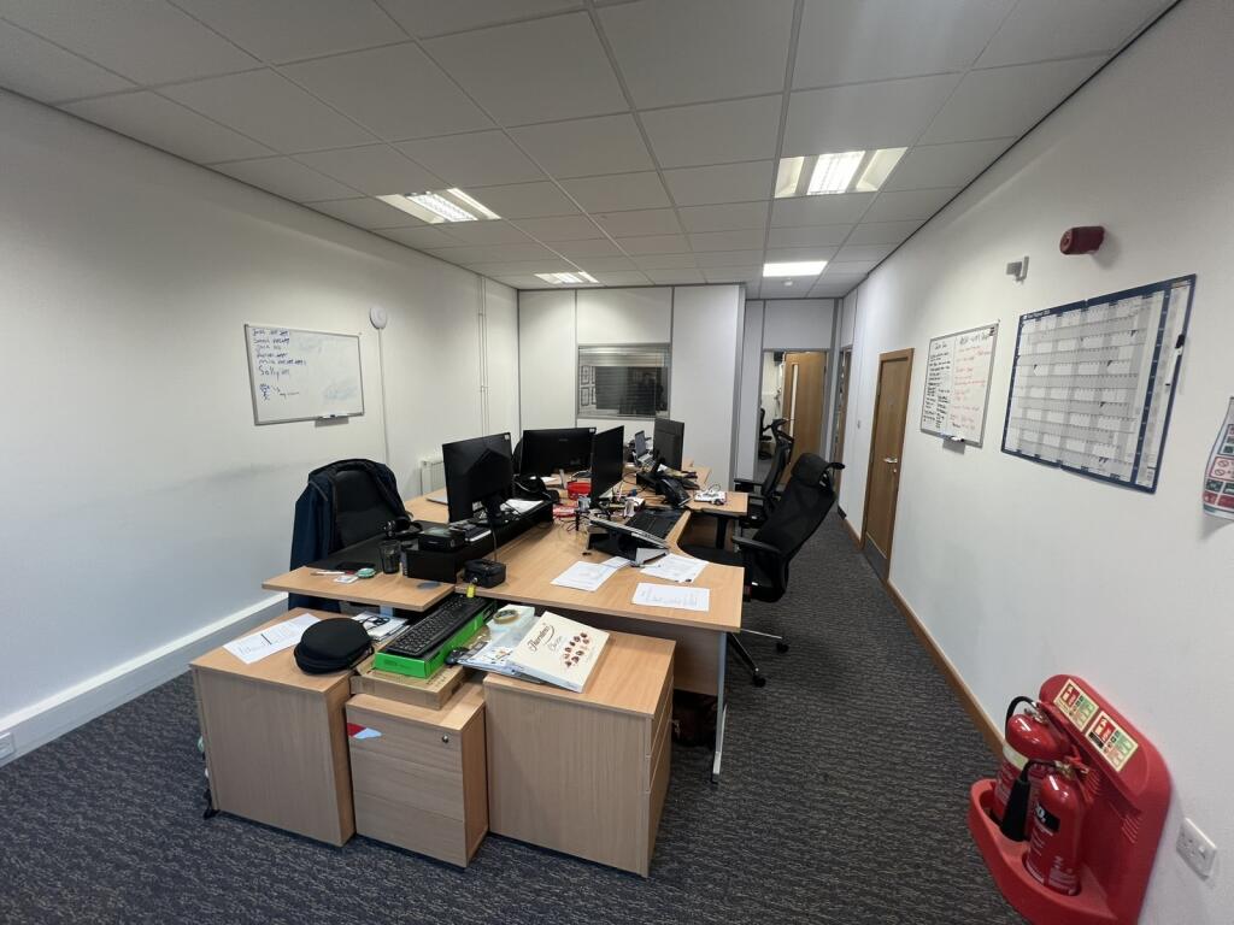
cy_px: 462
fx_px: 463
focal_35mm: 13
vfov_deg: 89.9
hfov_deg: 106.2
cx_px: 617
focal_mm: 1.57
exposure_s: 1/100
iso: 125
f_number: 1.8
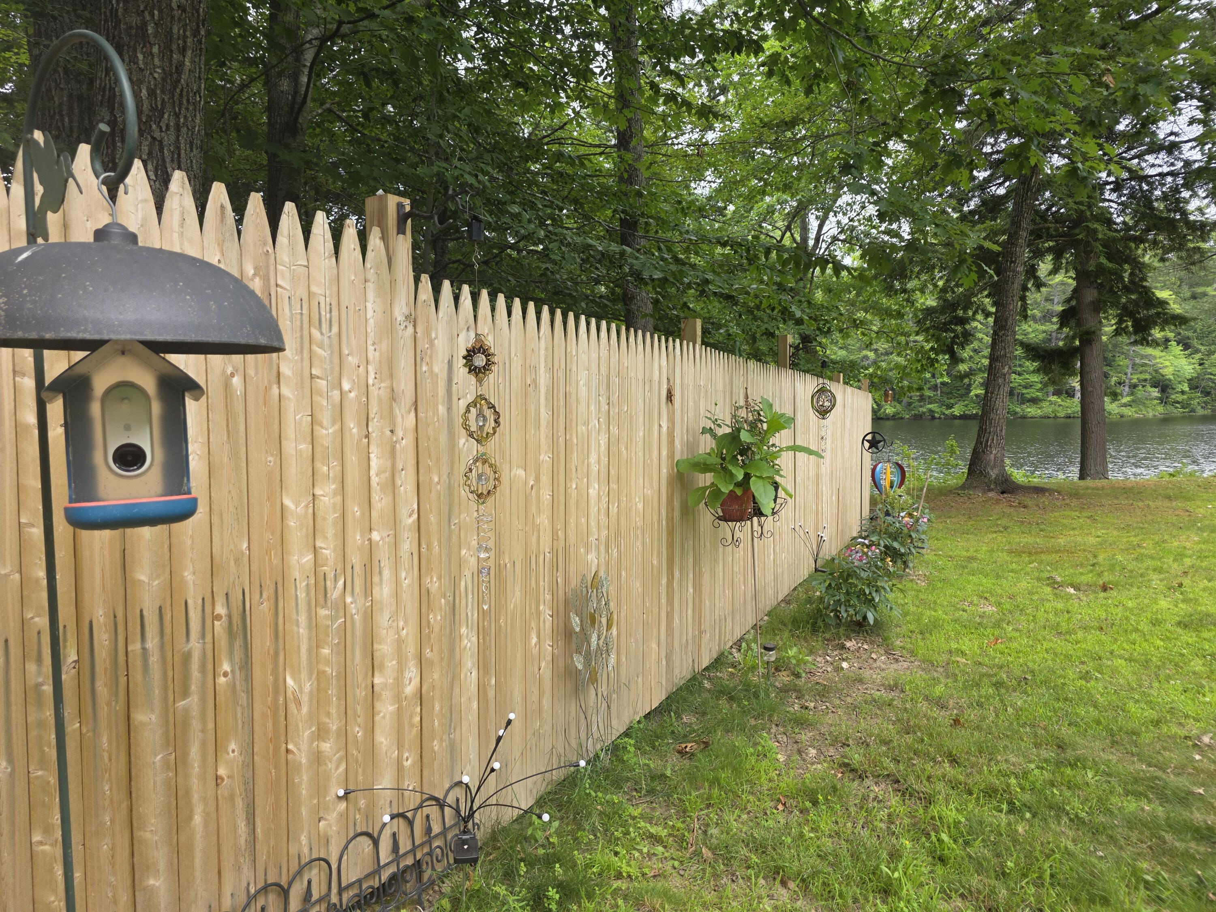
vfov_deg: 58.9
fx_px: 808
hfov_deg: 73.9
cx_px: 608
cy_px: 456
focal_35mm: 23
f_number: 1.7
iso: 40
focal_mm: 6.3
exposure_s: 1/359
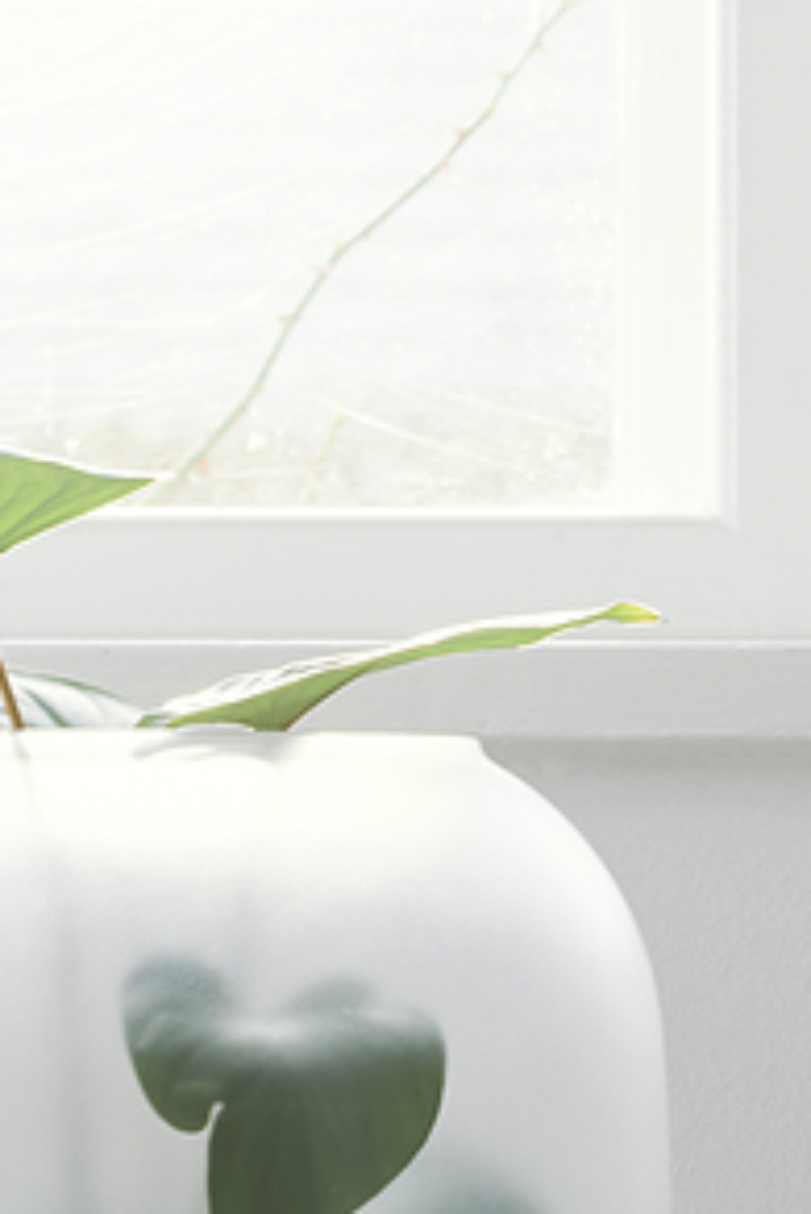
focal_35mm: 252
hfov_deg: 5.5
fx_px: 8505
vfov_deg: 8.2
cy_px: 854
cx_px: 266
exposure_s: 1/8
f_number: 8
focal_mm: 85
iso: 100
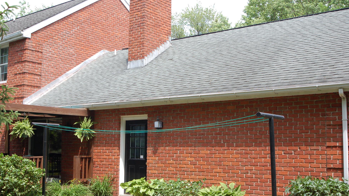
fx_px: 426
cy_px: 100
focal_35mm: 46
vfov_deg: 26.0
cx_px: 175
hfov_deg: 44.6
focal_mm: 28
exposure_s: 1/160
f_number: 7.1
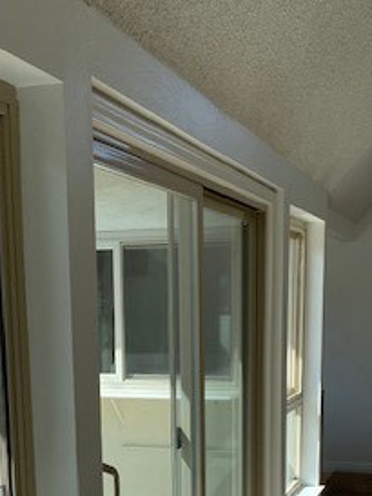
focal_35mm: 61
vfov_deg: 29.7
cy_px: 485
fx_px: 873
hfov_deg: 24.0
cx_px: 151
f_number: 1.8
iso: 32
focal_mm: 4.25
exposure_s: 1/1362
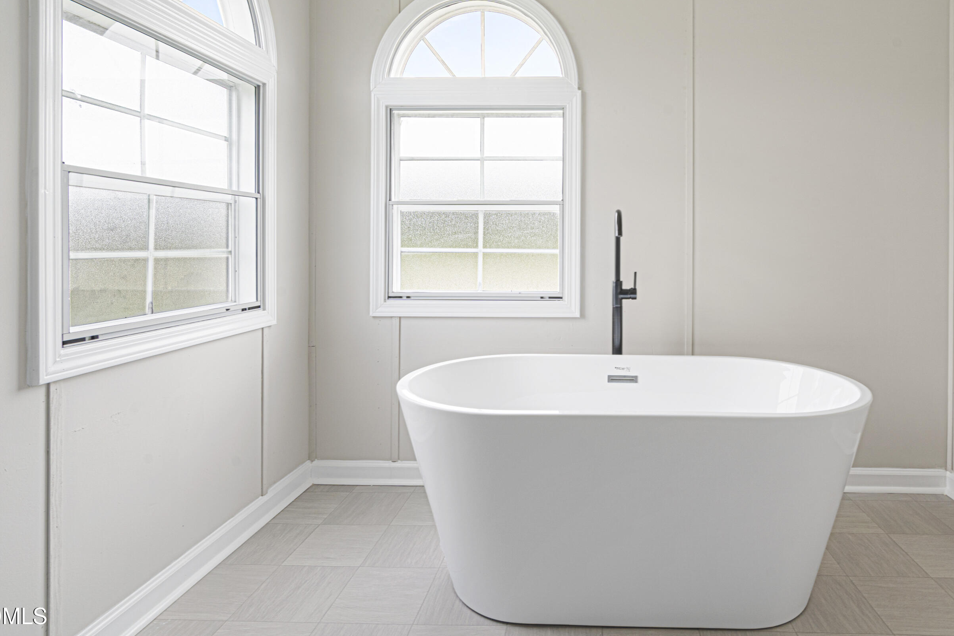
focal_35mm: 20
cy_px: 255
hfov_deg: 82.8
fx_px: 530
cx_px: 580
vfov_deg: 61.4
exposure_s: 1/2.5
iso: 320
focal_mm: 16
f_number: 10
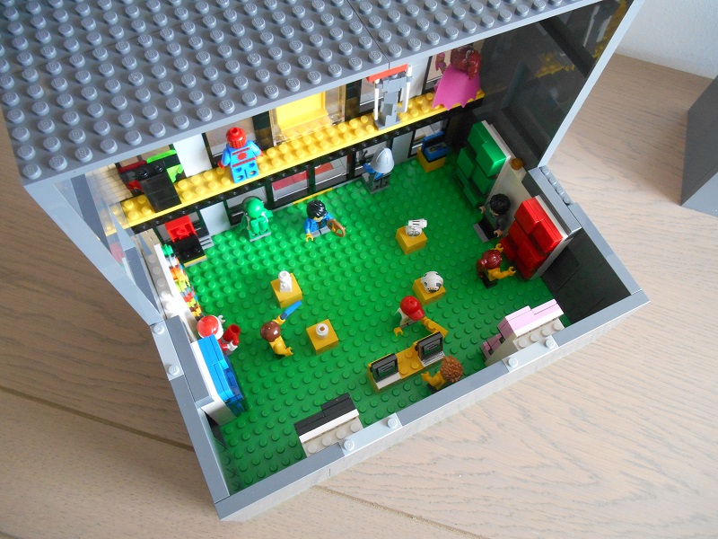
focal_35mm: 26
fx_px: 539
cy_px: 270
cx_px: 359
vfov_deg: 53.1
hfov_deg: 67.3
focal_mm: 4.7
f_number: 3.4
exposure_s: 1/25
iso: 400
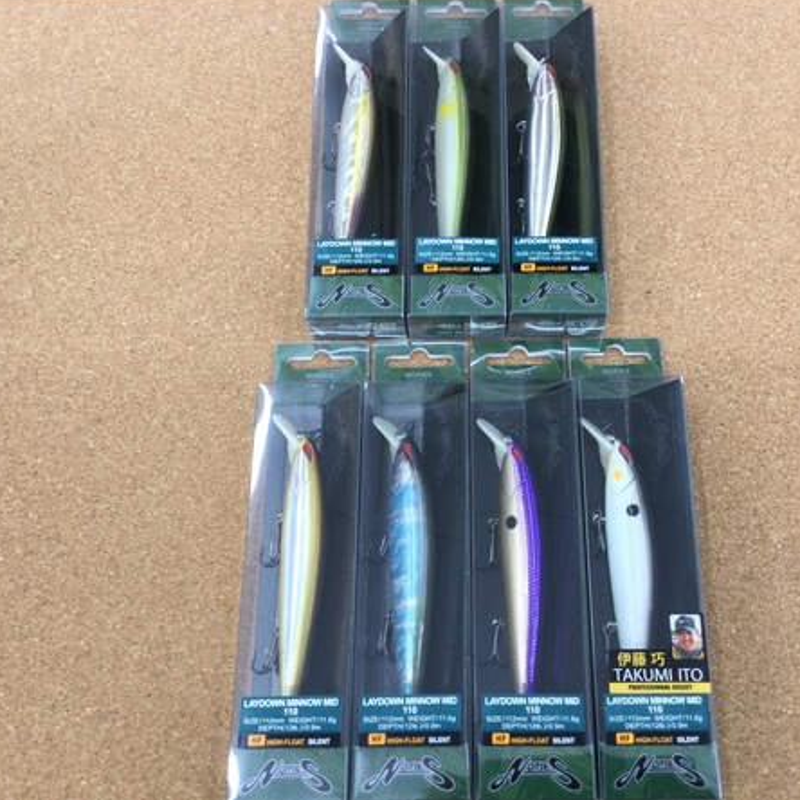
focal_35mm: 37
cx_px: 463
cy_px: 396
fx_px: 967
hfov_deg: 44.8
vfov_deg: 44.9
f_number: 2.4
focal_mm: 3.3
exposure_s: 1/30
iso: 40
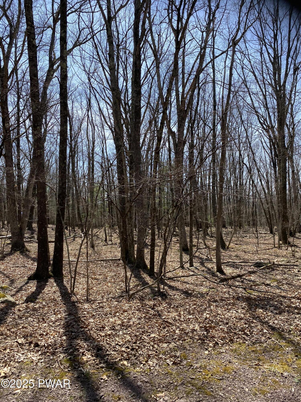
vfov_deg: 67.3
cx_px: 150
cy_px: 201
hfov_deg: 53.1
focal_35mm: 26
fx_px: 301
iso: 32
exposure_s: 1/1629
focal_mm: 4.25
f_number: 1.8
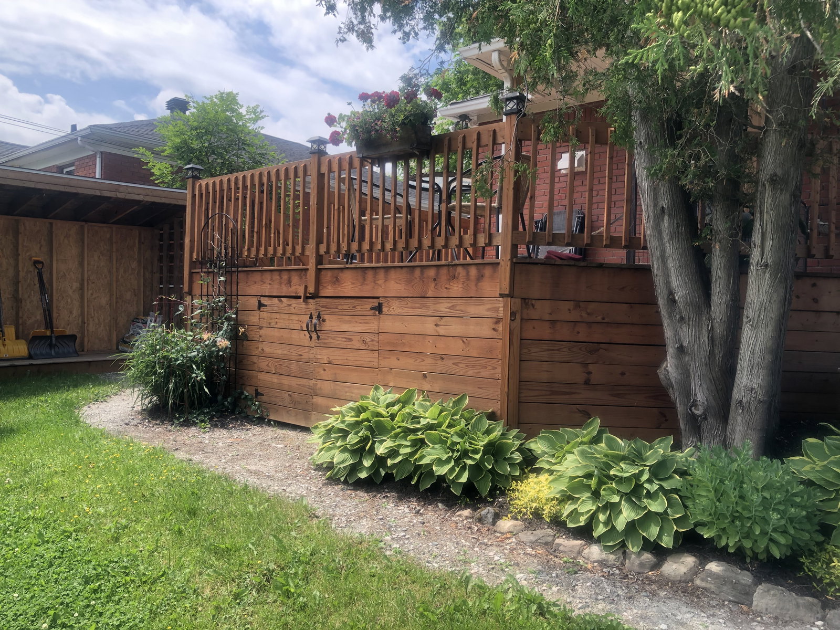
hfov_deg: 63.4
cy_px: 315
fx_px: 679
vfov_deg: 49.7
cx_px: 420
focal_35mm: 28
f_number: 1.8
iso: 20
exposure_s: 1/585
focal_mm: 3.99
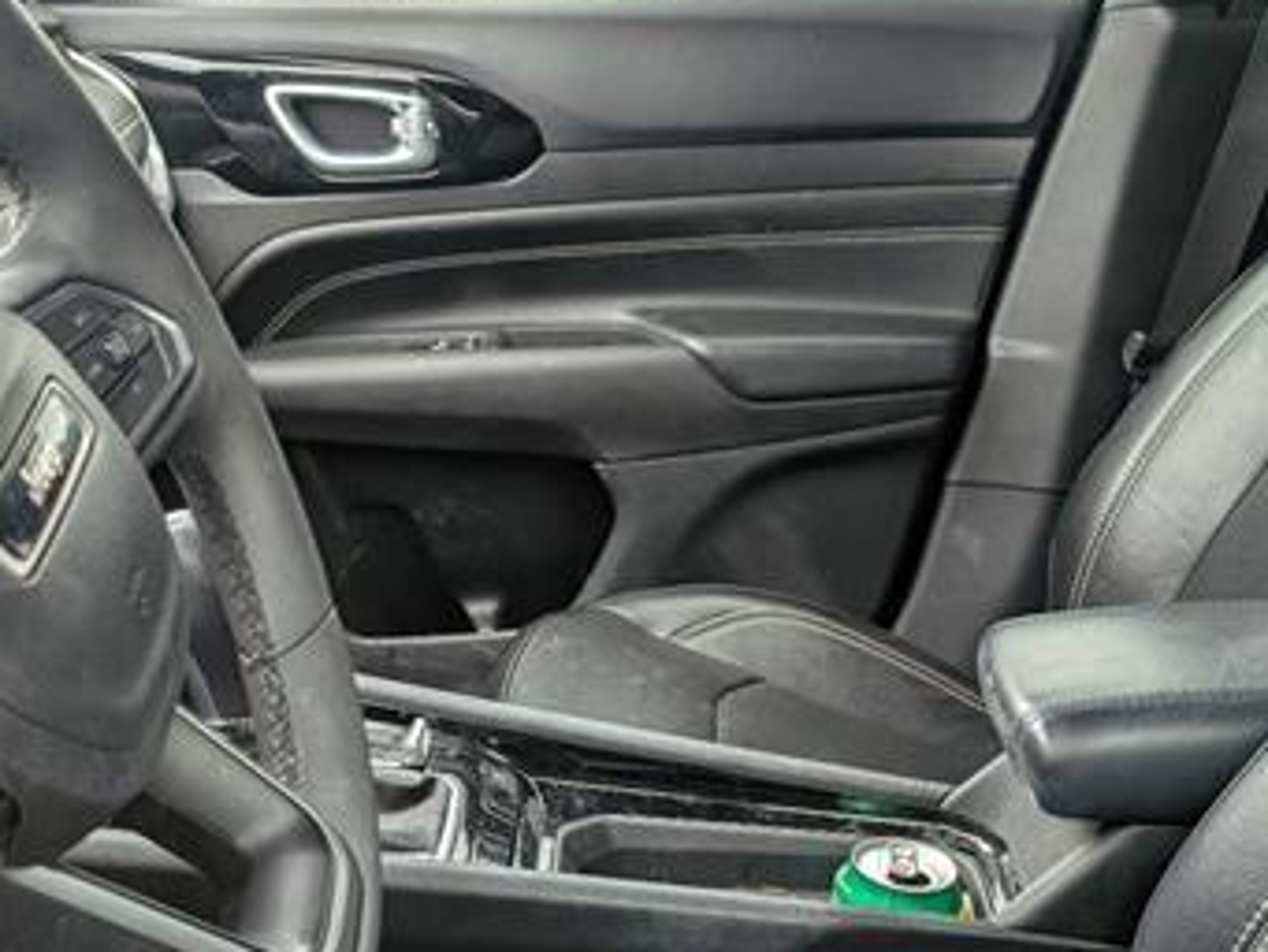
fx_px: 1649
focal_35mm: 45
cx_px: 558
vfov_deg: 30.9
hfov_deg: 42.0
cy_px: 837
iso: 563
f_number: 1.68
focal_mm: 6.9
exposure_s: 1/455
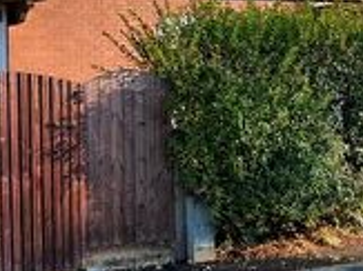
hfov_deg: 32.1
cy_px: 81
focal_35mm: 56
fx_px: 587
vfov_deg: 25.9
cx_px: 16
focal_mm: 1.8
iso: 50
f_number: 2.2
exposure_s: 1/352
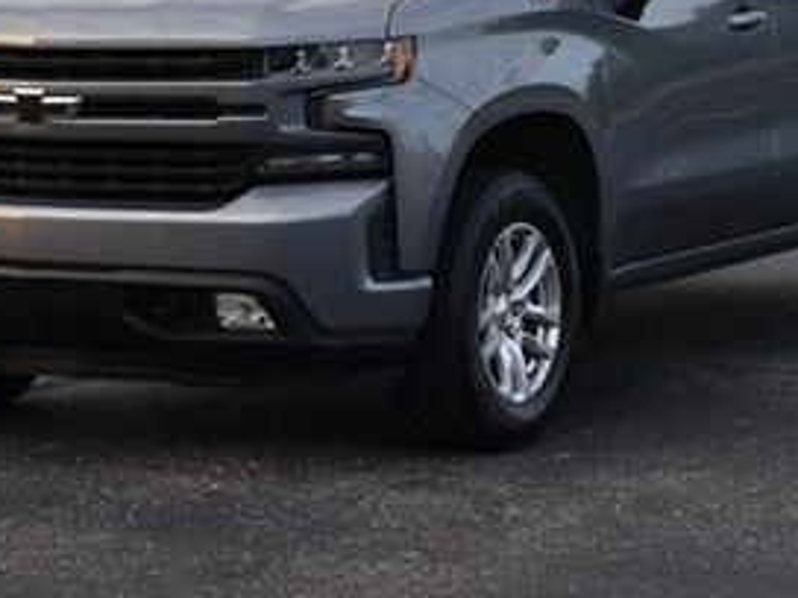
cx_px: 475
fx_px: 3758
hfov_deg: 12.1
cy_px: 26
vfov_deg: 9.1
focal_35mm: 163
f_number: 5.6
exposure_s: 1/250
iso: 320
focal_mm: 48
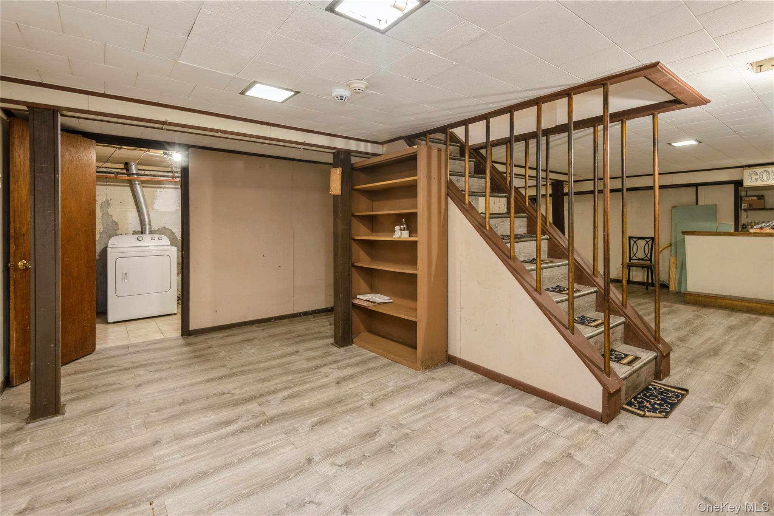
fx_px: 344
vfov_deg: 73.8
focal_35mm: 16
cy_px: 258
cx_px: 387
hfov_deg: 96.7
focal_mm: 16
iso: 200
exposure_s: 1
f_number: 9
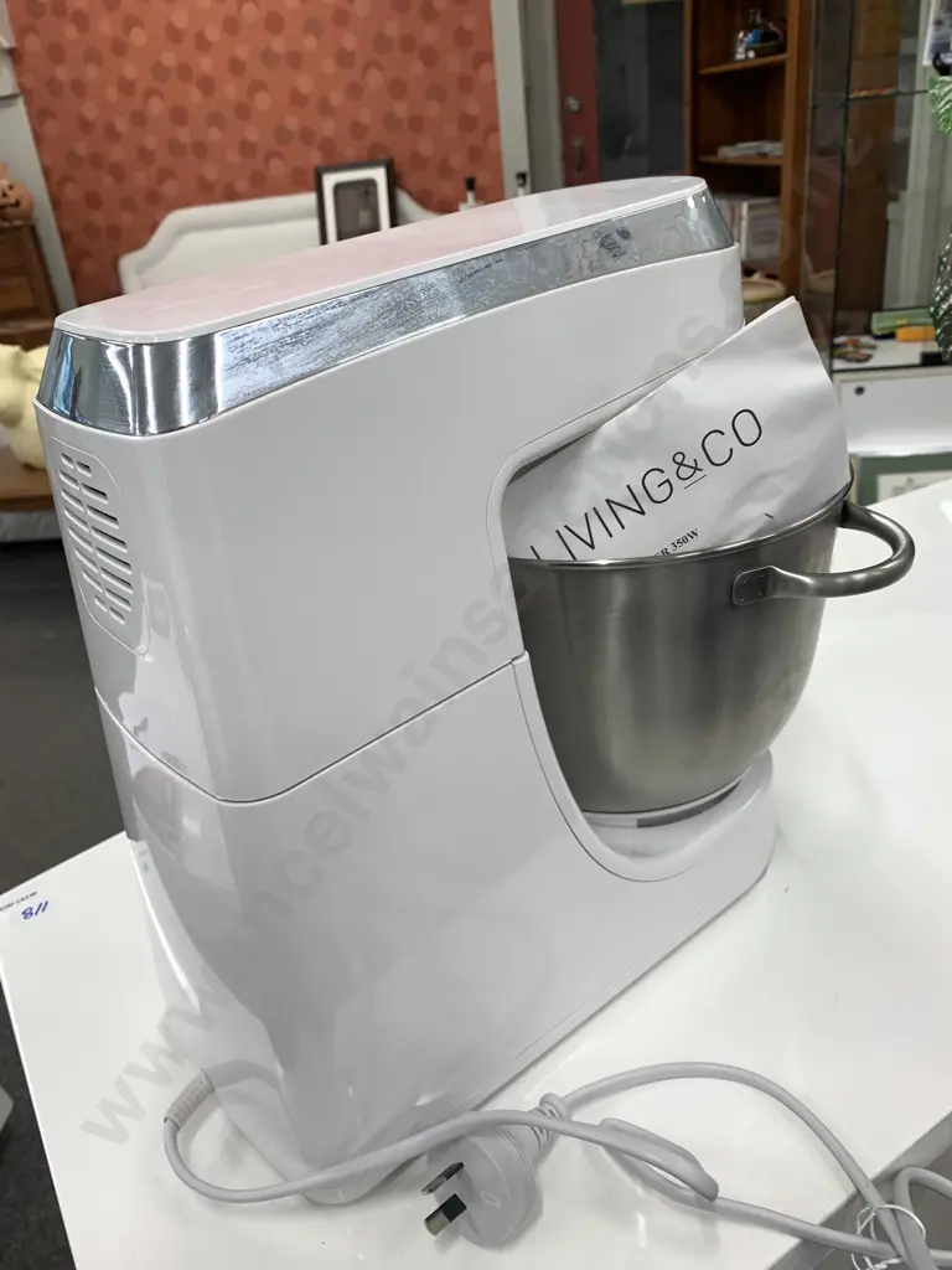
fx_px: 953
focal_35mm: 26
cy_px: 635
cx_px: 476
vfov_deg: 67.3
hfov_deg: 53.1
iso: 40
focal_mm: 4.25
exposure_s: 1/100
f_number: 1.8
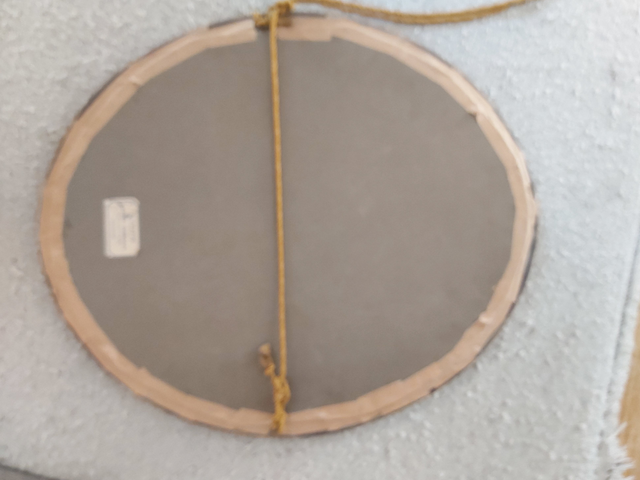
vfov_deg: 51.4
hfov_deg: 65.3
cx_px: 322
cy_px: 241
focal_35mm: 27
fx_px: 499
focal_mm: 3.92
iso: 320
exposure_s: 1/25
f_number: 1.7
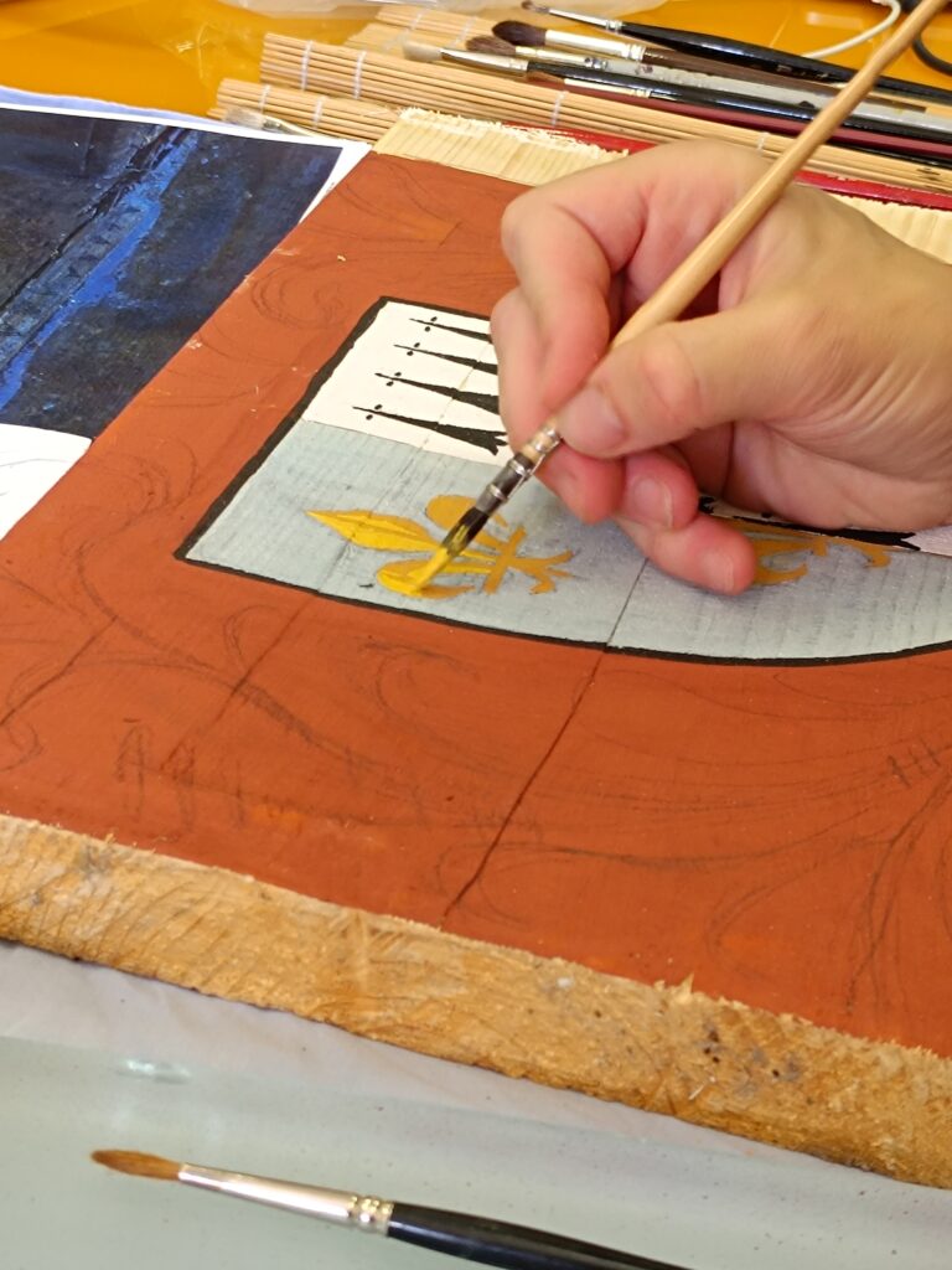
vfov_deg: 71.6
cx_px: 476
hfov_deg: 56.8
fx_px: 880
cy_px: 635
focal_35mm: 24
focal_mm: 5.59
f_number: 1.88
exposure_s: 1/101
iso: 525
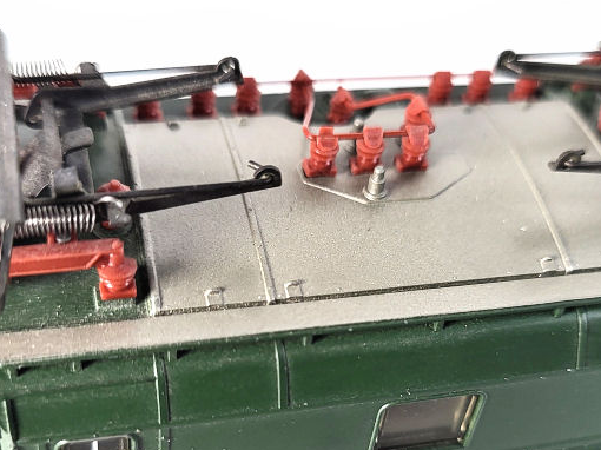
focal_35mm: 51
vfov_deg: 28.2
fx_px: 885
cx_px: 321
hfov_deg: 37.5
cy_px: 332
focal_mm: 5.4
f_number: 1.8
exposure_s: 1/100
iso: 80
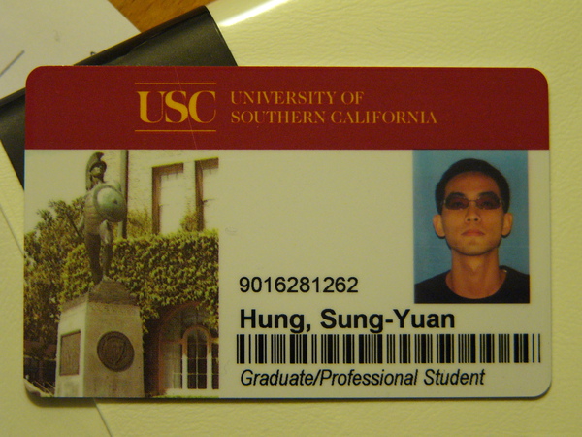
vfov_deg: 10.3
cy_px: 218
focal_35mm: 144
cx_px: 291
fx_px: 2421
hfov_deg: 13.7
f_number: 2.8
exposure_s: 1/30
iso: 200
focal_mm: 23.9
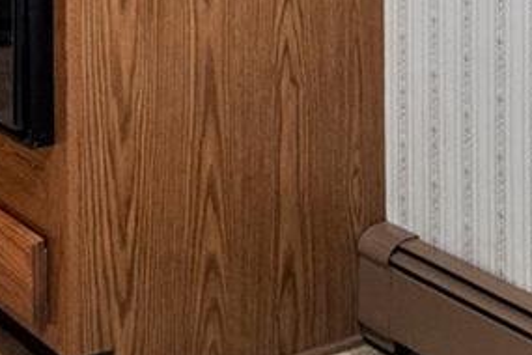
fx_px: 1699
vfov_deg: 10.5
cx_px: 301
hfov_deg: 17.8
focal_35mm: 115
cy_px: -444
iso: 1600
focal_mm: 16
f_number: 5.6
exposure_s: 1/10
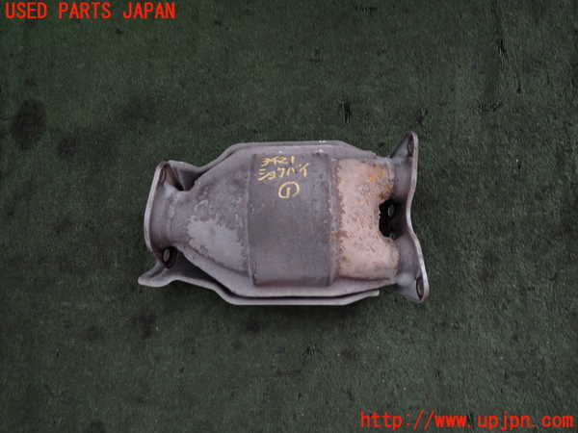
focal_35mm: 25
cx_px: 289
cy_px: 216
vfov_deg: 54.9
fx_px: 417
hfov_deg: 69.4
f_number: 2
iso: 250
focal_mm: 4.5
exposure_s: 1/30
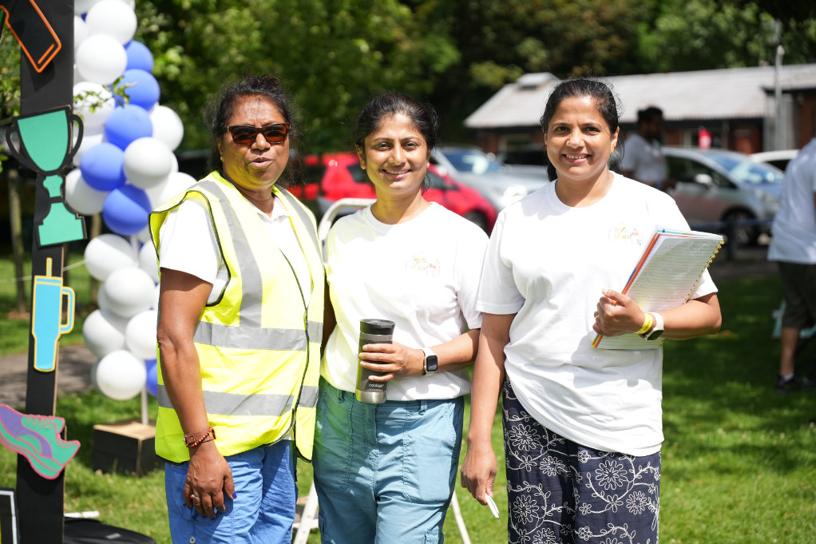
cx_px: 408
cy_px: 272
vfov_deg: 19.5
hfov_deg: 28.8
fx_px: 1586
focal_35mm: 70
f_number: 2.8
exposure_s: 1/3200
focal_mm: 70
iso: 250
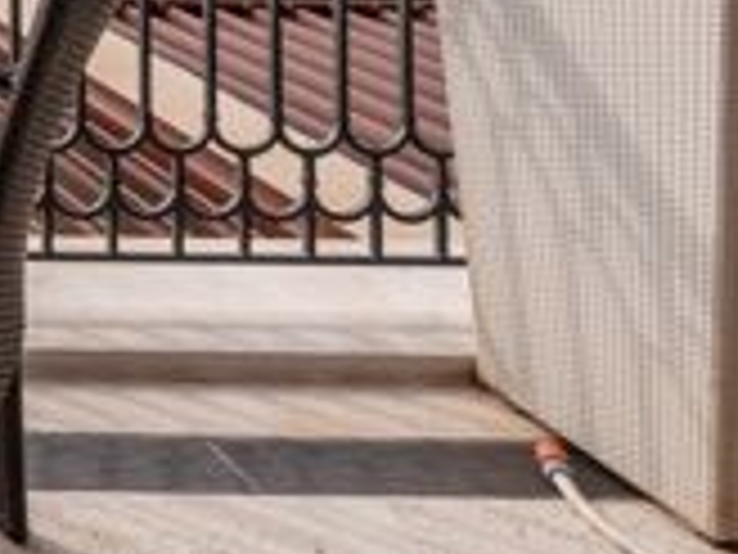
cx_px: -655
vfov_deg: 20.5
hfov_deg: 20.5
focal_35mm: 58
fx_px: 1237
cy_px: -338
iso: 100
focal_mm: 14
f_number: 5.6
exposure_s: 1/640
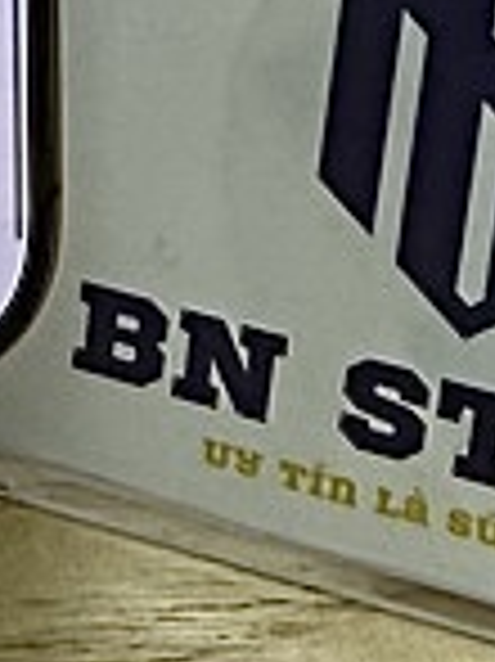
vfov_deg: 11.6
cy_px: -811
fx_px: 2807
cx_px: -191
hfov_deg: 9.8
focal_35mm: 147
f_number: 2.2
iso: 64
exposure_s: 1/120
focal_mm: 2.22
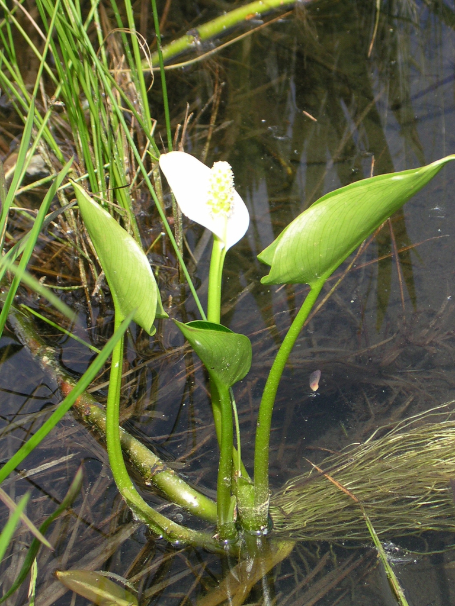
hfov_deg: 13.3
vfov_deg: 17.7
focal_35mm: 111
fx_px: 1945
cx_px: 228
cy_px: 303
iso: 100
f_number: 4.8
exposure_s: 1/140
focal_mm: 16.8
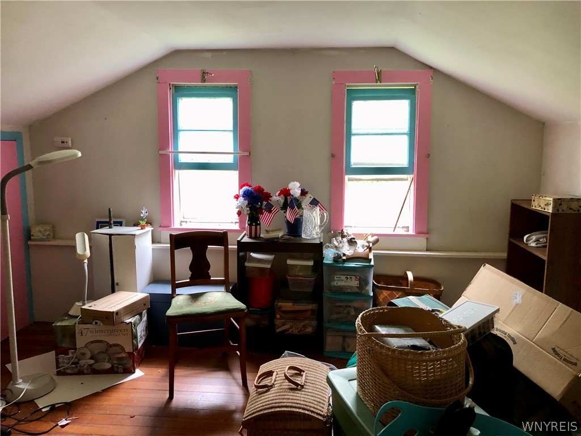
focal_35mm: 28
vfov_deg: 49.7
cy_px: 218
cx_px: 290
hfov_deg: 63.4
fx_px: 470
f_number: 1.8
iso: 64
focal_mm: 4
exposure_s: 1/15
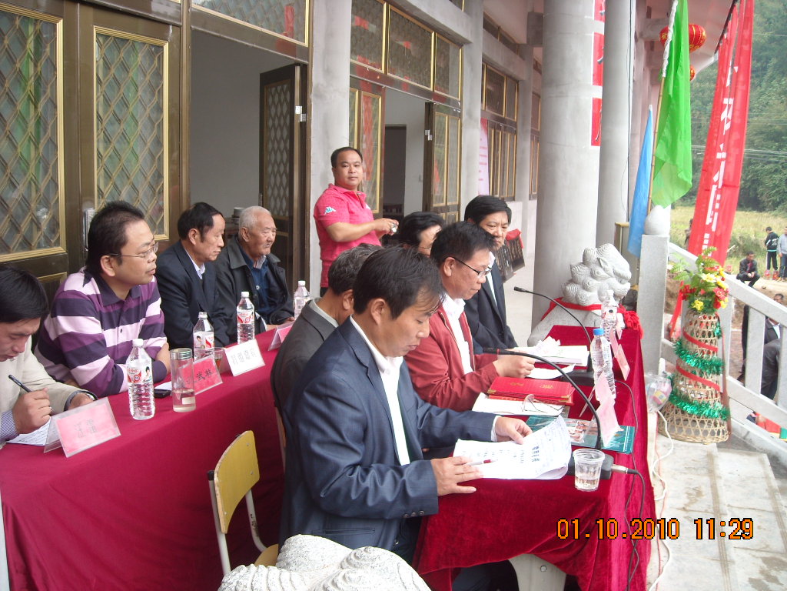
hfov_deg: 52.6
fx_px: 796
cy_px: 296
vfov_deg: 40.7
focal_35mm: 35
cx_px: 394
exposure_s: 1/88
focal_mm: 5.7
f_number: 2.8
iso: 64
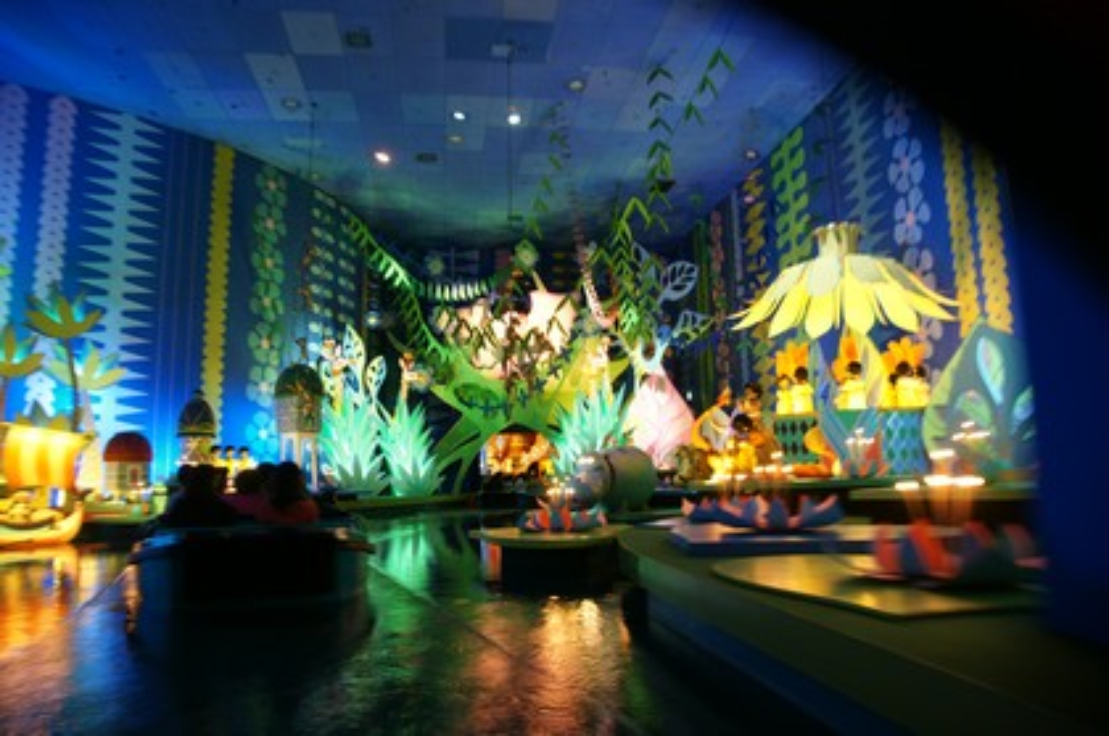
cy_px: 368
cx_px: 554
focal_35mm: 24
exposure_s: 1/4
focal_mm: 16
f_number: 3.5
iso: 800
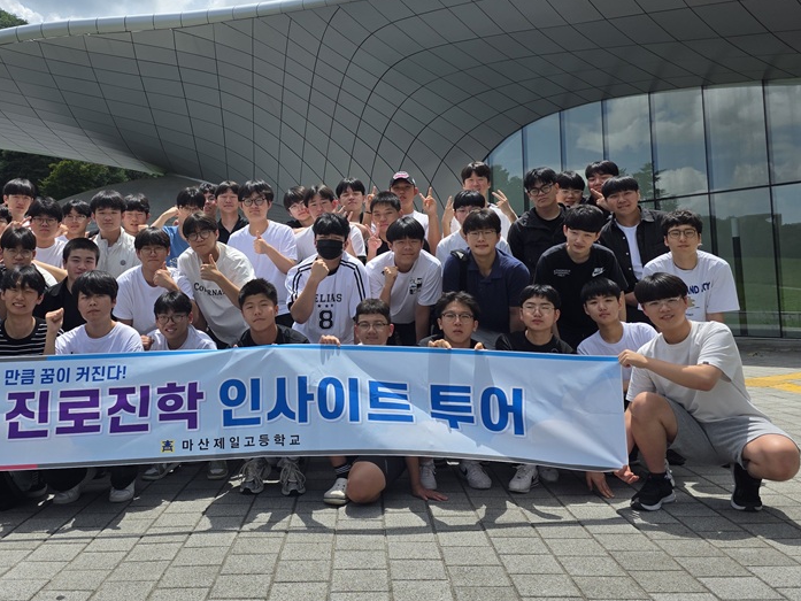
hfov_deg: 54.6
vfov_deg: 42.6
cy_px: 222
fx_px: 764
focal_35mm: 33
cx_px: 292
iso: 80
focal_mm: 6.3
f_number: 1.7
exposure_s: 1/7626
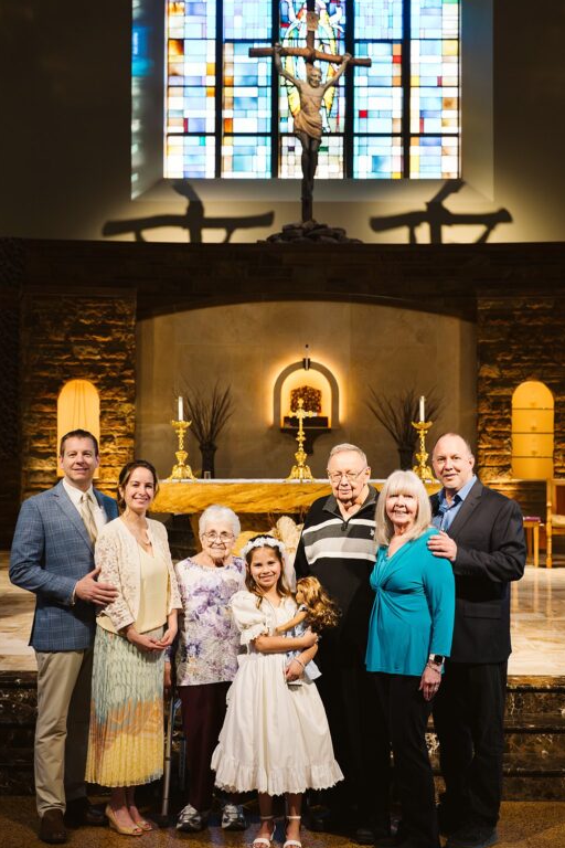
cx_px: 302
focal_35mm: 56
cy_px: 433
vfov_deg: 35.6
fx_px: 1318
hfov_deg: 24.2
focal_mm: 42
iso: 1600
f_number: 3.5
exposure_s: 1/320
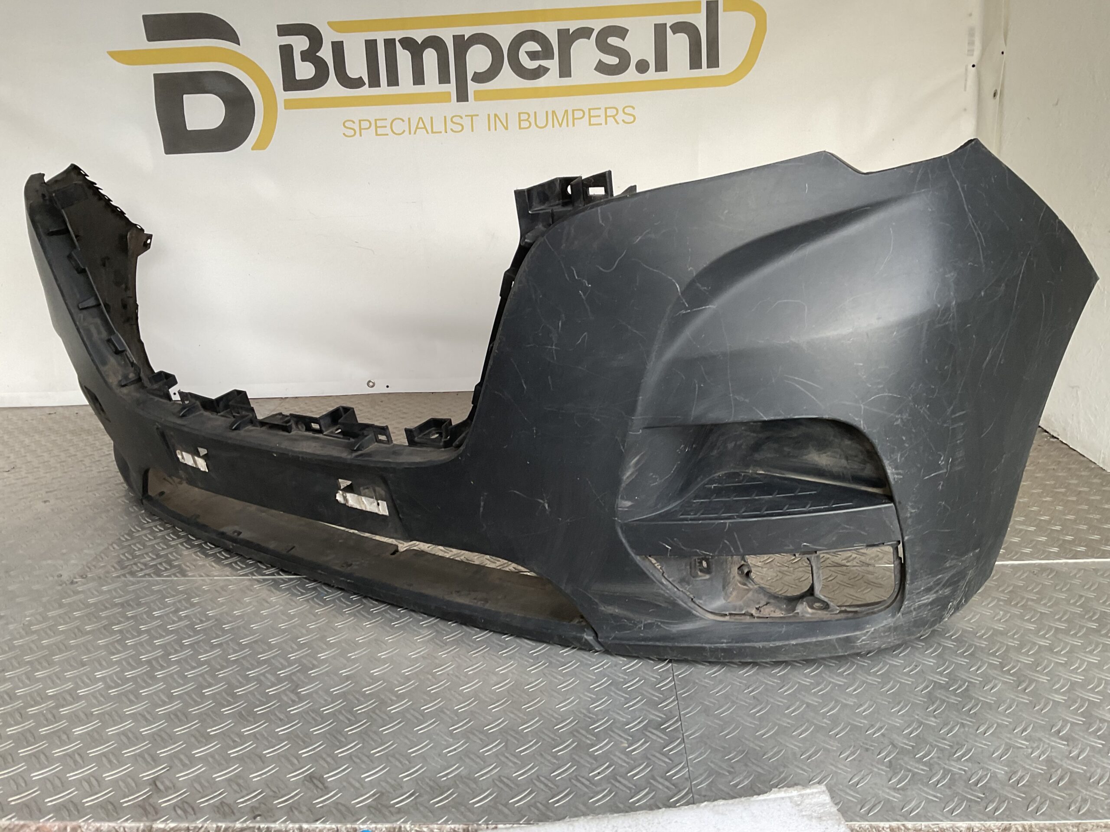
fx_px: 930
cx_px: 555
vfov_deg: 48.2
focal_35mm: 29
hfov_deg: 61.7
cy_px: 416
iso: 40
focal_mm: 3
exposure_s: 1/50
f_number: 1.8
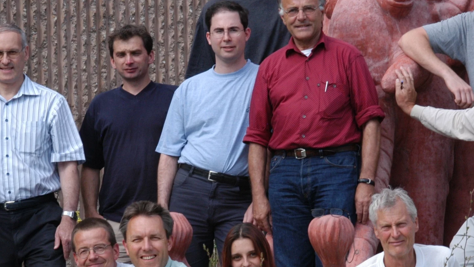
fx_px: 3508
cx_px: 181
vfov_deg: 4.4
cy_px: 178
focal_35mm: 279
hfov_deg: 7.7
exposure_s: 1/350
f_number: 10
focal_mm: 85
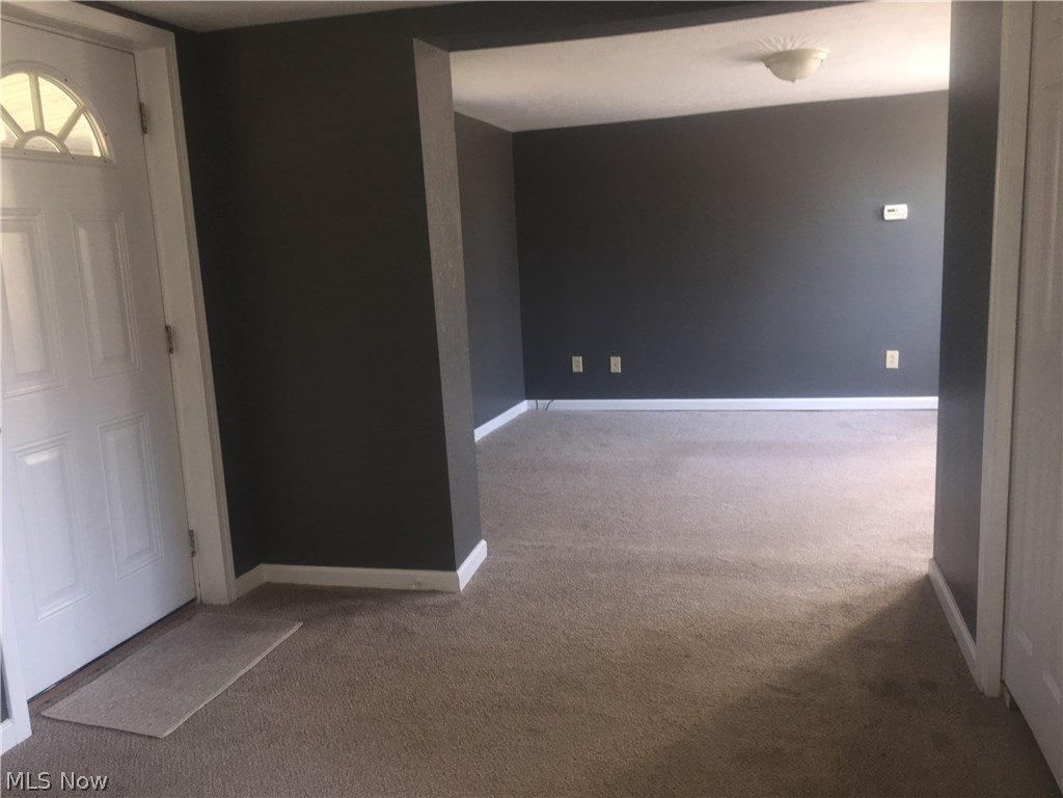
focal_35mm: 29
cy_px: 399
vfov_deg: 48.2
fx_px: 891
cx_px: 532
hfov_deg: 61.7
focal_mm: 4.15
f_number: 2.2
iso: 25
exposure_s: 1/30
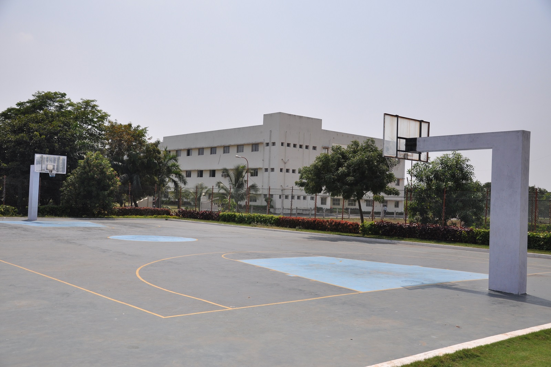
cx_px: 276
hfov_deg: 51.3
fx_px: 574
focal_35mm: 38
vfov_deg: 35.5
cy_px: 184
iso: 320
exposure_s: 1/3200
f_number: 5.6
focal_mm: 25
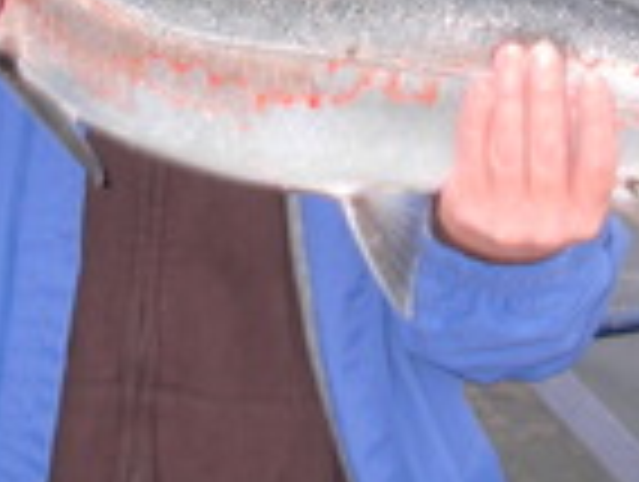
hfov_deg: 18.3
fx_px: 1979
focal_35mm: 107
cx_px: 356
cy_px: -167
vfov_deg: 13.3
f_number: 2.9
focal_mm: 6.3
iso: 79
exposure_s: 1/32
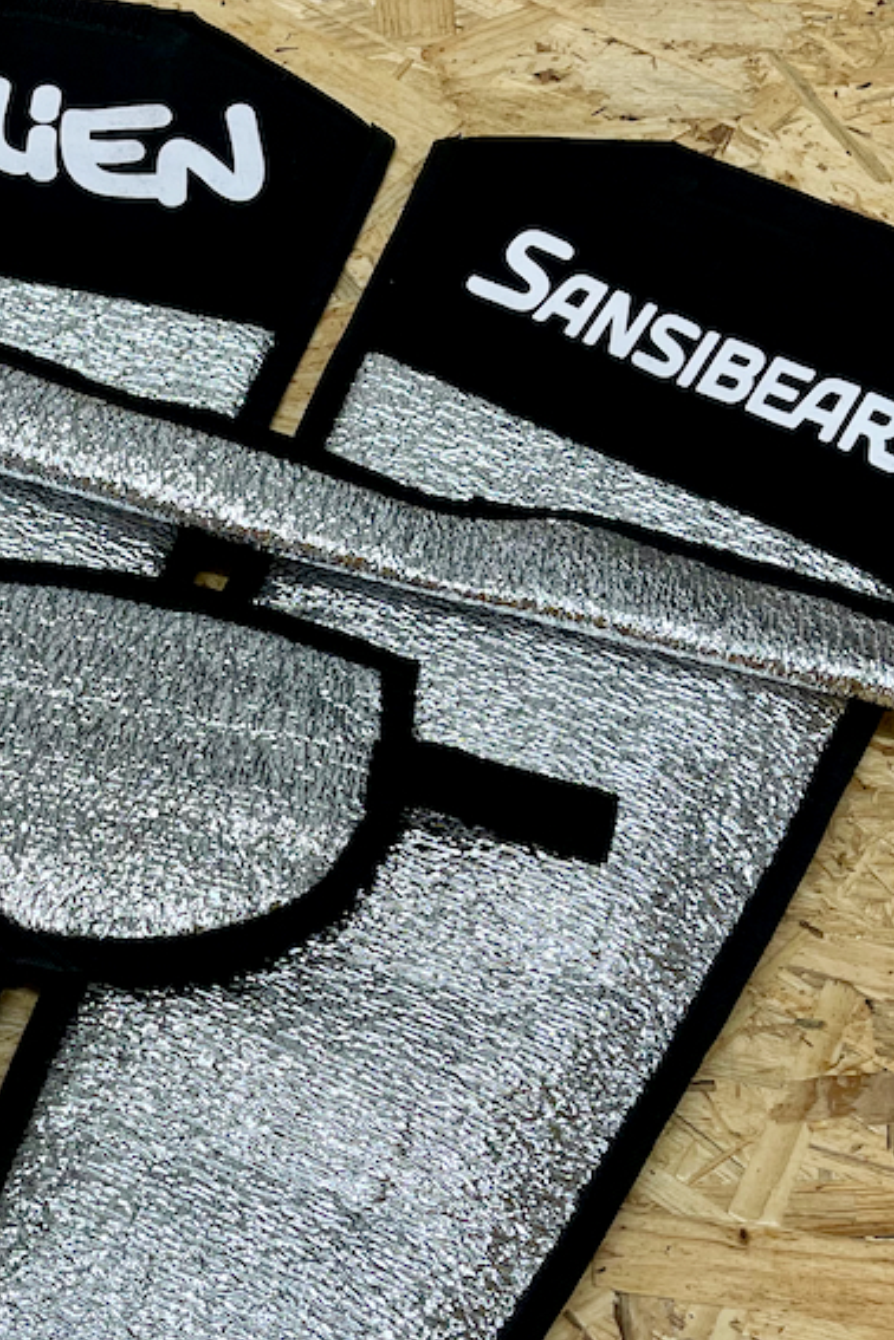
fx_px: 2272
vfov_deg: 32.7
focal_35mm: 61
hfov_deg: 21.7
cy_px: 844
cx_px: 80
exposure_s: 1/100
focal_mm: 5.1
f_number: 1.6
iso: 64
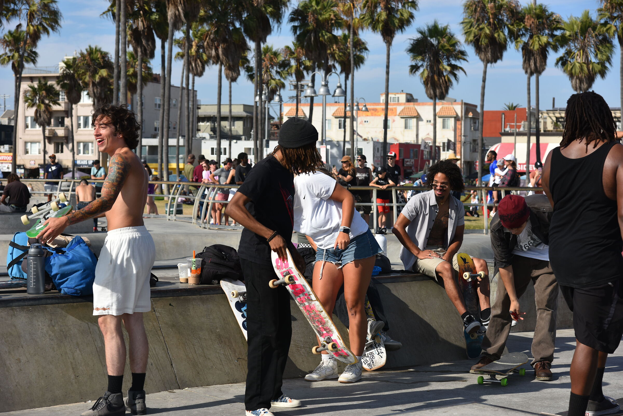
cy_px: 208
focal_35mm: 75
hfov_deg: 27.0
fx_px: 1298
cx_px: 312
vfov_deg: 18.2
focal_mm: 75
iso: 160
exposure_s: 1/640
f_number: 6.3
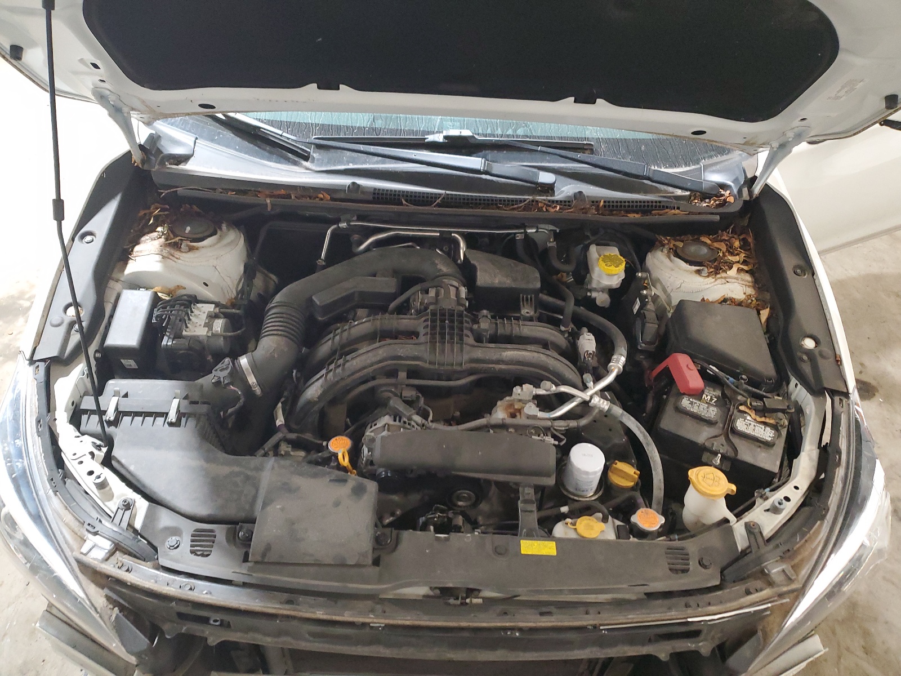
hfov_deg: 67.3
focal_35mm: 26
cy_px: 338
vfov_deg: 53.1
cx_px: 450
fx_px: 677
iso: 293
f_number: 1.5
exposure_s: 1/40
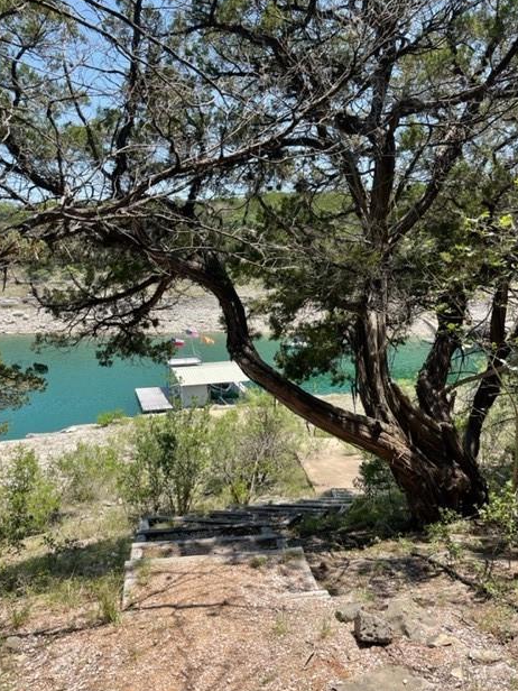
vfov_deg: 65.3
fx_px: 539
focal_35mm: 27
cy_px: 342
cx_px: 259
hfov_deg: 51.4
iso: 32
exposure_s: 1/1597
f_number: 1.6
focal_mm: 5.1
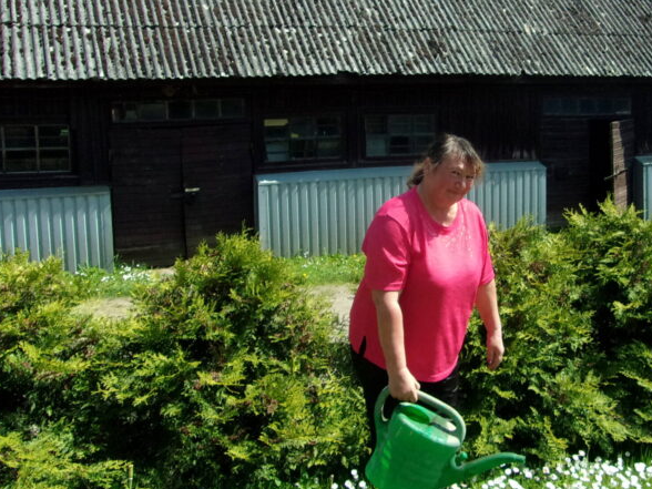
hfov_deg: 39.2
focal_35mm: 47
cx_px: 499
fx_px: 885
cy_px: 194
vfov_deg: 30.8
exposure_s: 1/140
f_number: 10.4
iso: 200
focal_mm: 4.9
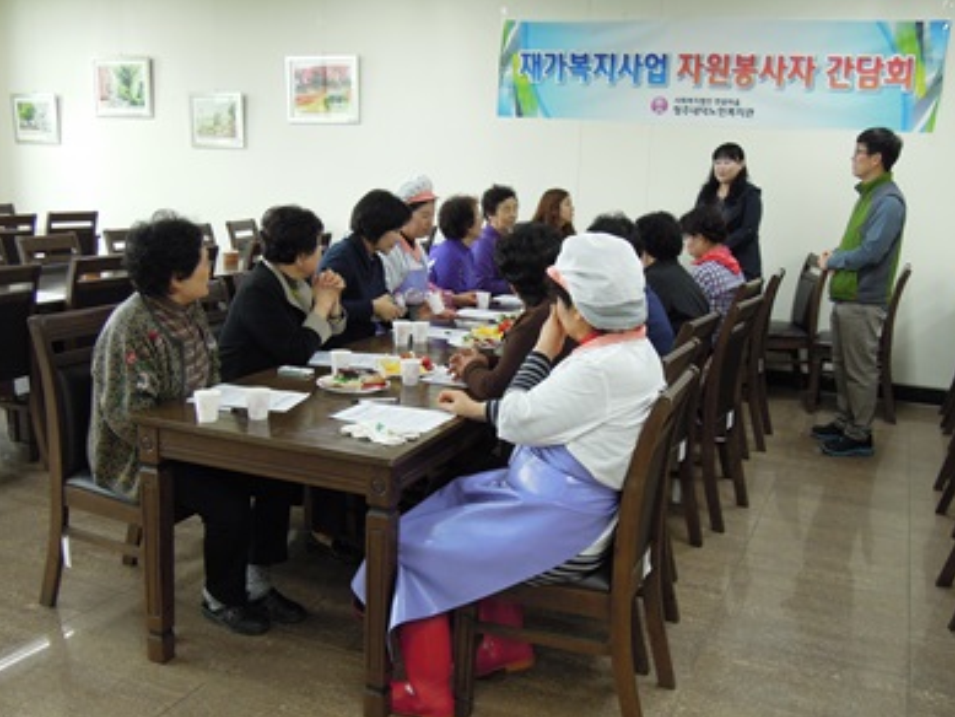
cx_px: 484
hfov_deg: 51.3
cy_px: 358
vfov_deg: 39.7
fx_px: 993
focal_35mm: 36
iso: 280
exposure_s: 1/50
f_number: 3.2
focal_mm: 6.3
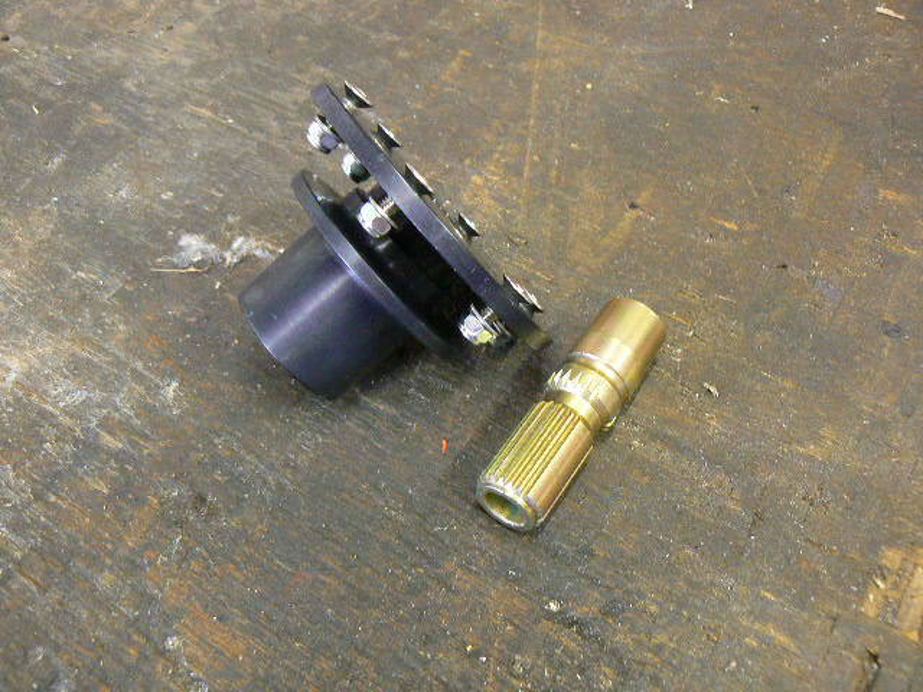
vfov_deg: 39.7
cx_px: 462
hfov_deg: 51.4
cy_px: 346
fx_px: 960
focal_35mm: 36
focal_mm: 6
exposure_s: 1/5
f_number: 2.8
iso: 200
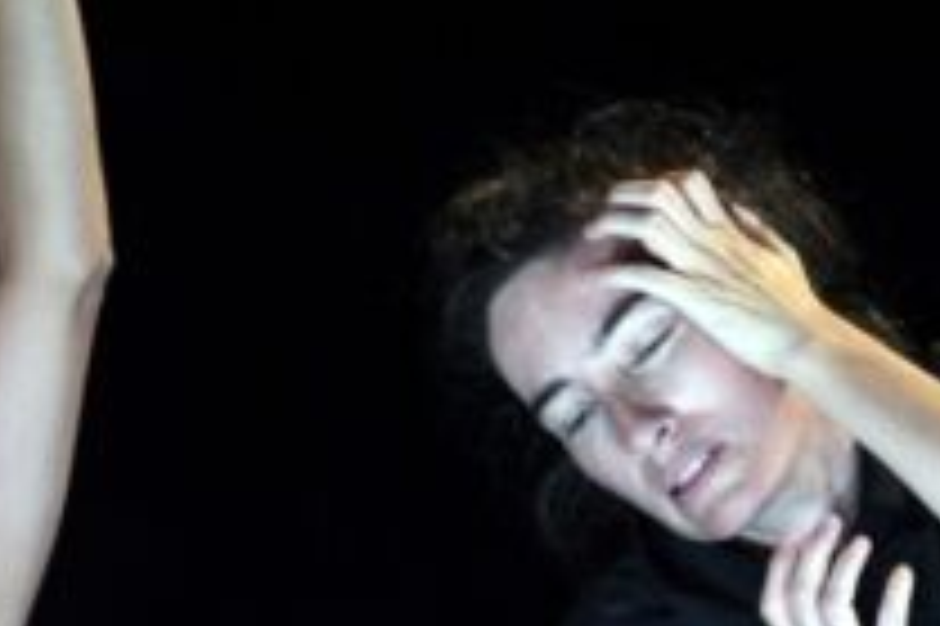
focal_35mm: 764
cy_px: 464
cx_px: 1048
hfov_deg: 2.7
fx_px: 19933
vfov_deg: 1.8
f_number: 2.8
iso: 3200
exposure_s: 1/200
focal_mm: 200
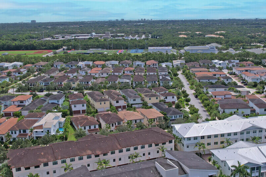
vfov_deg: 30.5
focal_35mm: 44
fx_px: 325
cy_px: 85
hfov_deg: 44.4
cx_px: 148
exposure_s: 1/3200
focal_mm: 8.38
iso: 100
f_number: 2.8
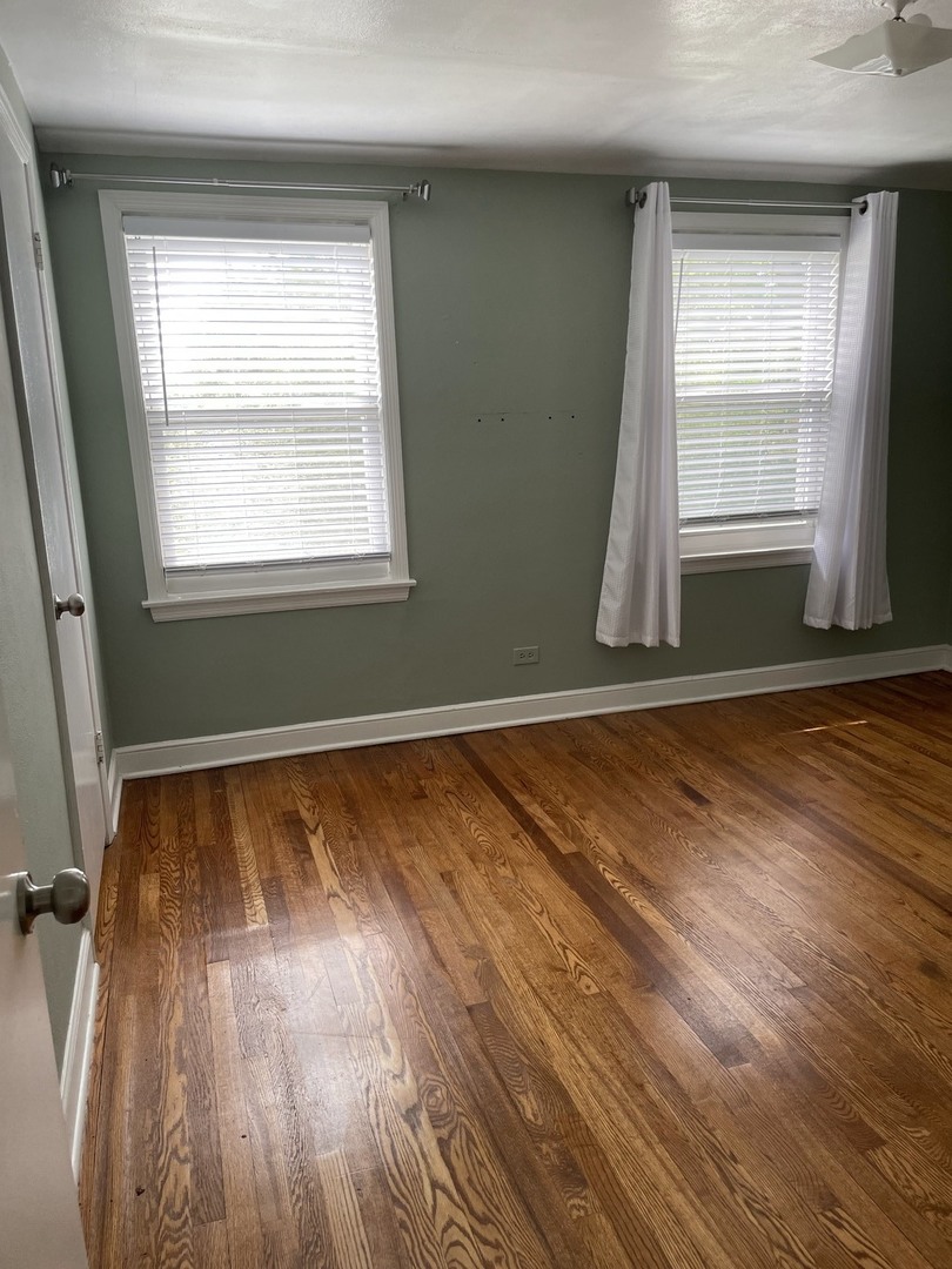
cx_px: 476
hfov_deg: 53.1
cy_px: 634
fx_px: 953
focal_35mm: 26
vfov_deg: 67.3
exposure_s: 1/121
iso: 80
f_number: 1.6
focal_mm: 4.2
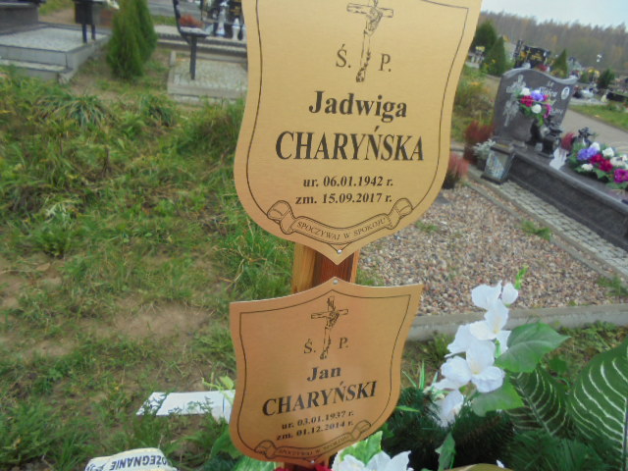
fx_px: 472
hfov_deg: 67.3
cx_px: 314
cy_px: 236
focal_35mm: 26
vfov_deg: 53.1
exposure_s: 1/125
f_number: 3.5
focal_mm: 4.6
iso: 100
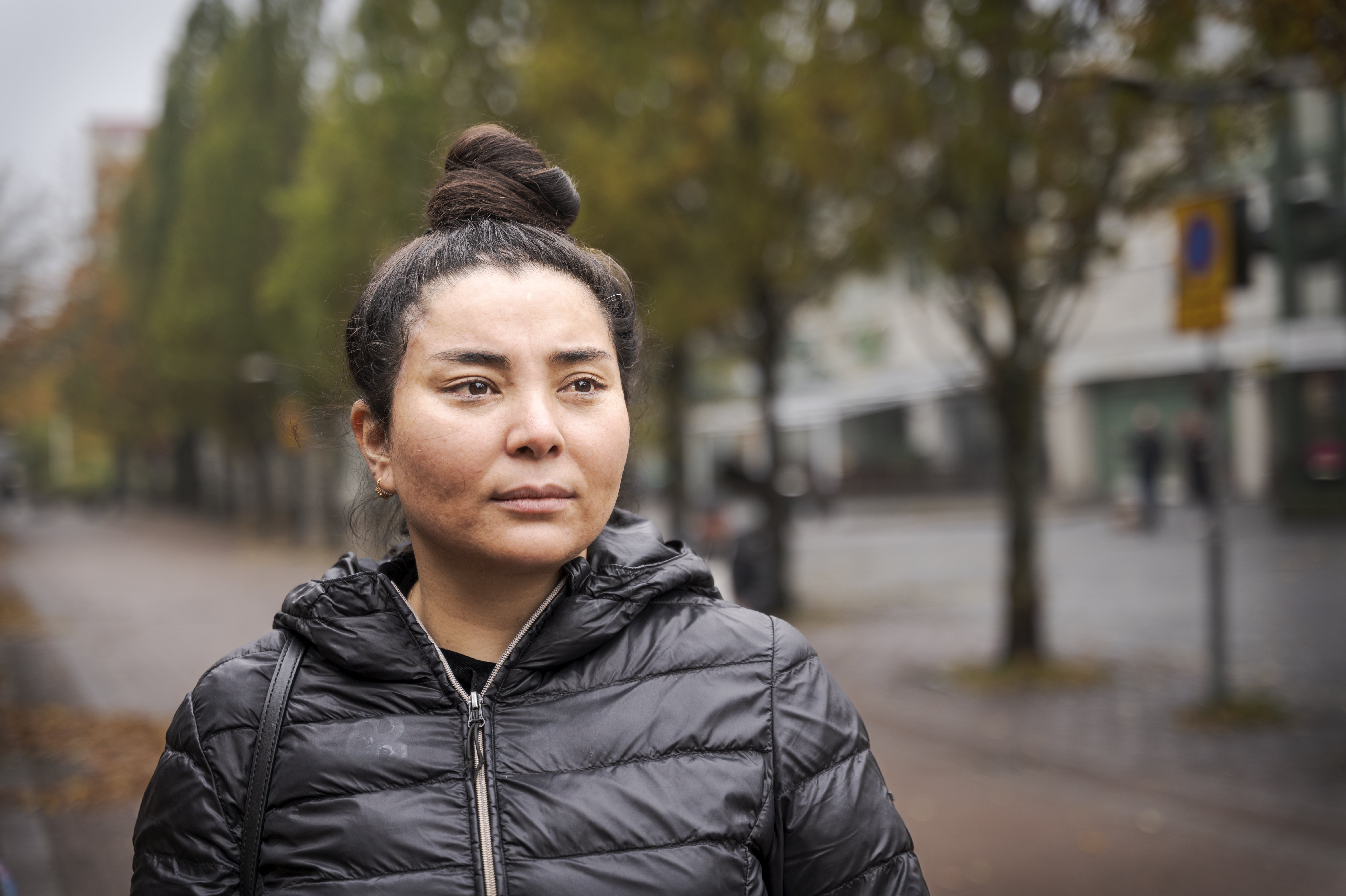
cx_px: 673
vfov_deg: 22.2
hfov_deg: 32.9
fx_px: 2279
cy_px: 448
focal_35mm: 61
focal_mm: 61
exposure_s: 1/100
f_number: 2.8
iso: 250
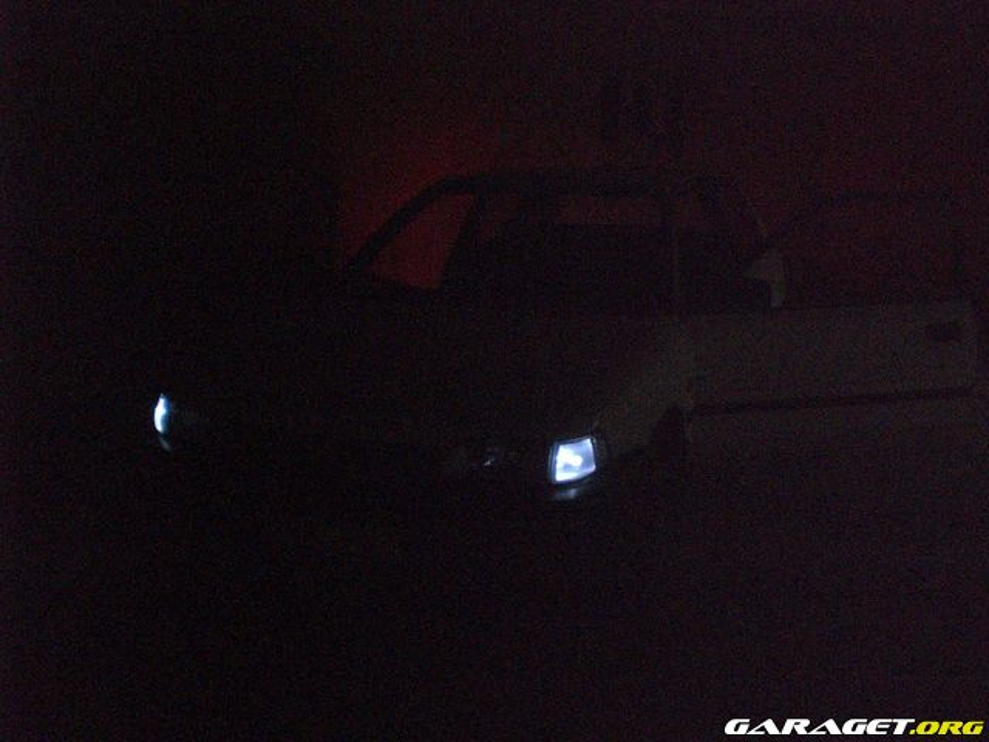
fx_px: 1086
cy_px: 371
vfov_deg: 37.7
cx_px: 494
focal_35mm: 38
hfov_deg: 49.0
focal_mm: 6.3
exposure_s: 1/15
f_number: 3.1
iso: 800
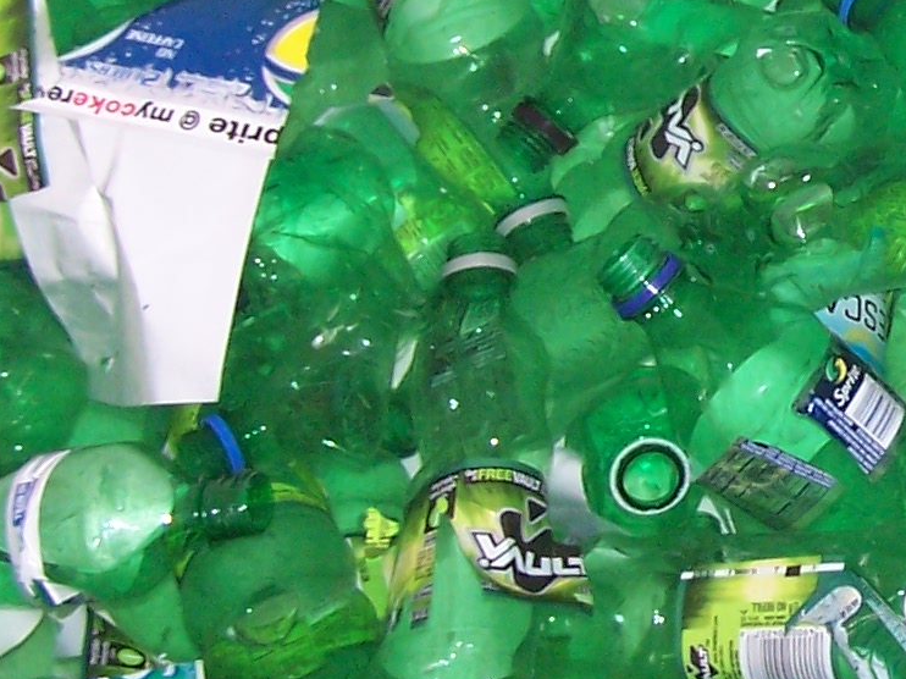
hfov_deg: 14.4
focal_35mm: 132
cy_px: 173
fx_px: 3454
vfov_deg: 11.2
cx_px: 1121
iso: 140
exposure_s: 1/60
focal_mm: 6.3
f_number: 2.8
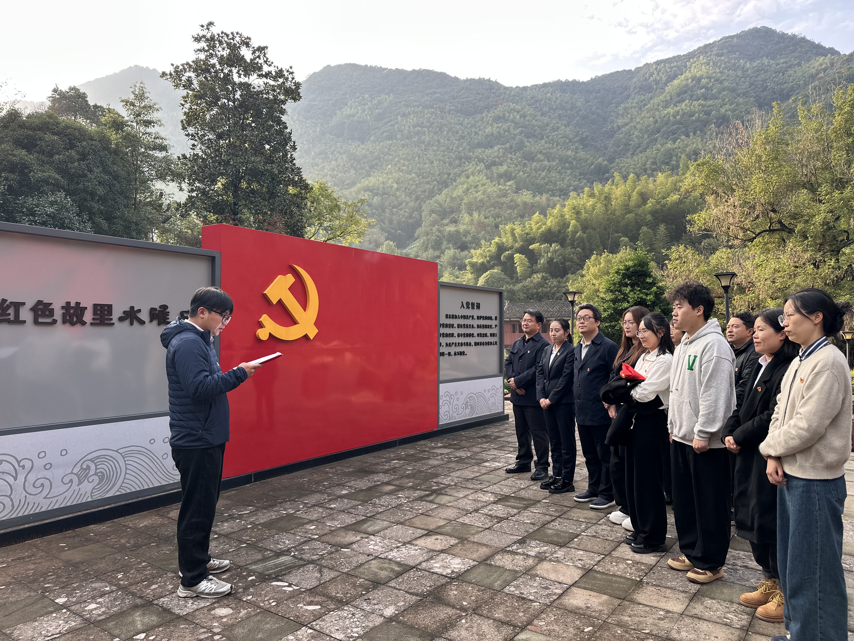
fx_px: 592
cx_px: 427
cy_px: 320
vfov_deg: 56.8
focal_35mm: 24
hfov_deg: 71.6
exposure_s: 1/516
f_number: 1.78
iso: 80
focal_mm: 6.86
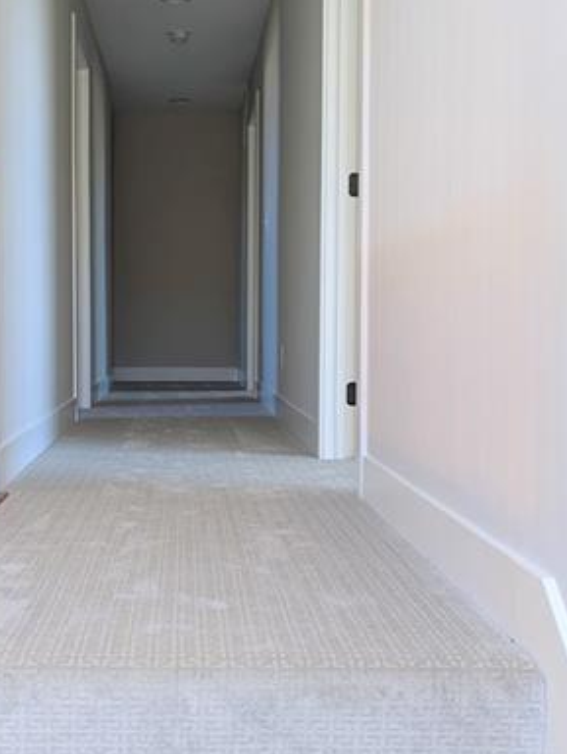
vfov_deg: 39.6
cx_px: 165
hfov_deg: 30.0
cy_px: 338
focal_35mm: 48
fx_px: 1046
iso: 70
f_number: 1.85
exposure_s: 1/60
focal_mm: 6.81
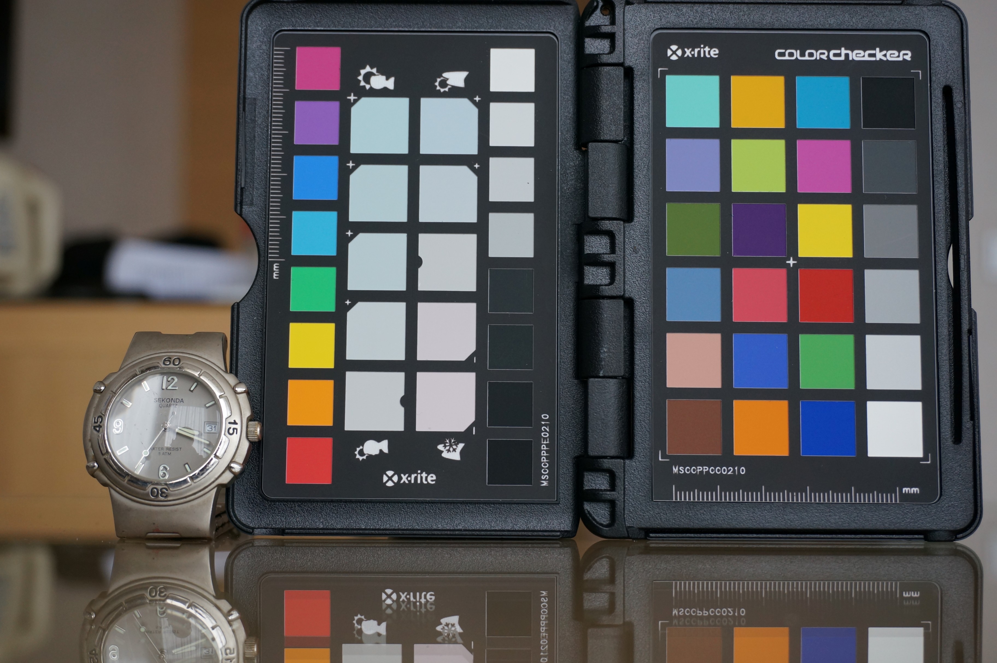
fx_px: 1369
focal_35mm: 50
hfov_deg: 40.0
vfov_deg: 27.2
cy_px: 332
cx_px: 498
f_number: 5
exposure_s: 1/60
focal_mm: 33
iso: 400
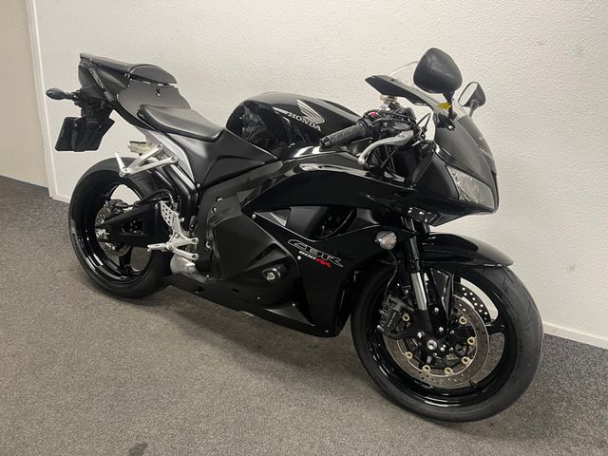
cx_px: 304
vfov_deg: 53.1
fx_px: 457
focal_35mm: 26
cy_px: 228
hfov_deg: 67.3
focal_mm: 5.1
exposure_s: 1/50
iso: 200
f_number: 1.6
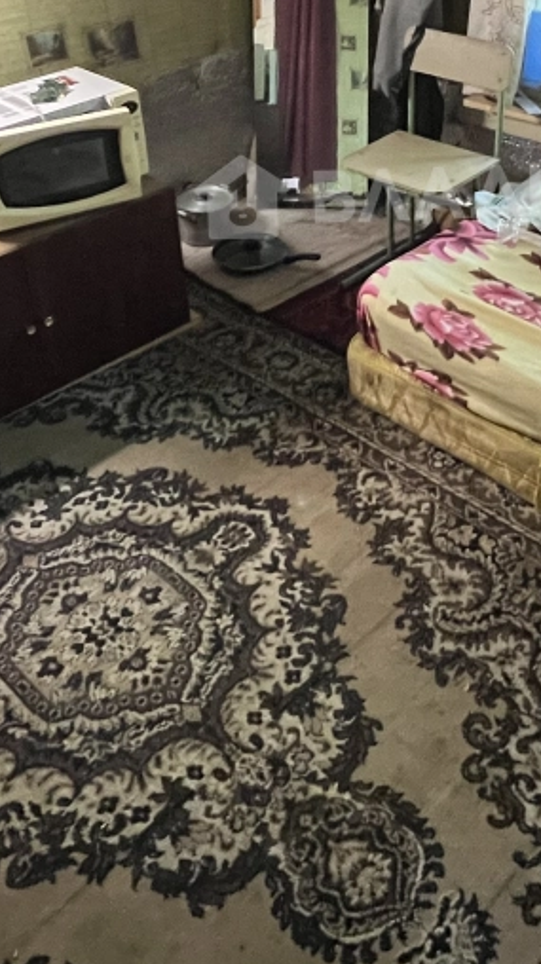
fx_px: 894
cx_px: 416
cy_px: 189
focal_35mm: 35
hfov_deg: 32.9
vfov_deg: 52.9
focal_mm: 1.57
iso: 800
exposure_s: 1/34
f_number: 1.8
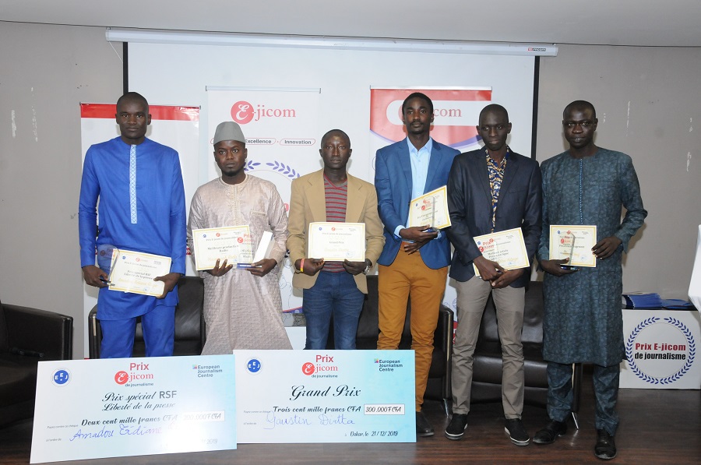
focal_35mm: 38
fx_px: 729
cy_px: 232
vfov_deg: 35.4
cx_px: 350
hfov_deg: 51.4
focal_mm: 25
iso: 1600
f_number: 8
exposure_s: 1/60
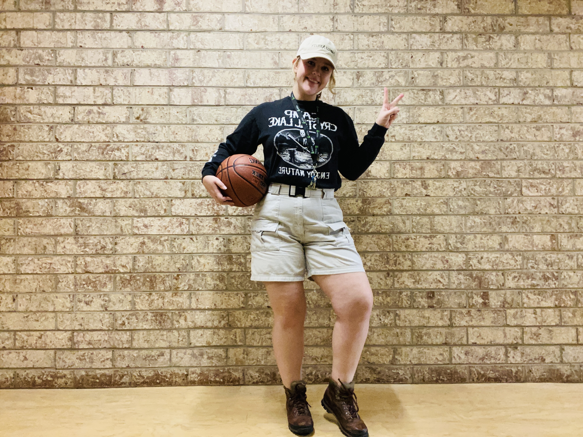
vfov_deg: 58.9
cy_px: 218
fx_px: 387
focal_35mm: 23
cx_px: 292
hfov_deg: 73.9
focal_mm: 2.71
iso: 400
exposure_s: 1/48
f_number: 2.2
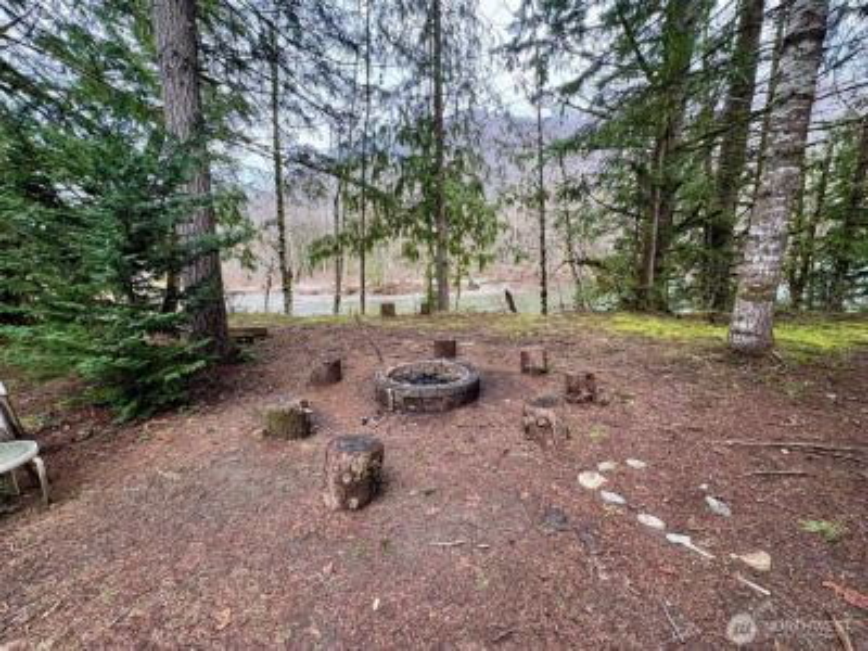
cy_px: 326
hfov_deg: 102.1
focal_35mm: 14
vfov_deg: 85.7
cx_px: 434
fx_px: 351
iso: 50
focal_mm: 2.22
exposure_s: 1/99
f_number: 2.2
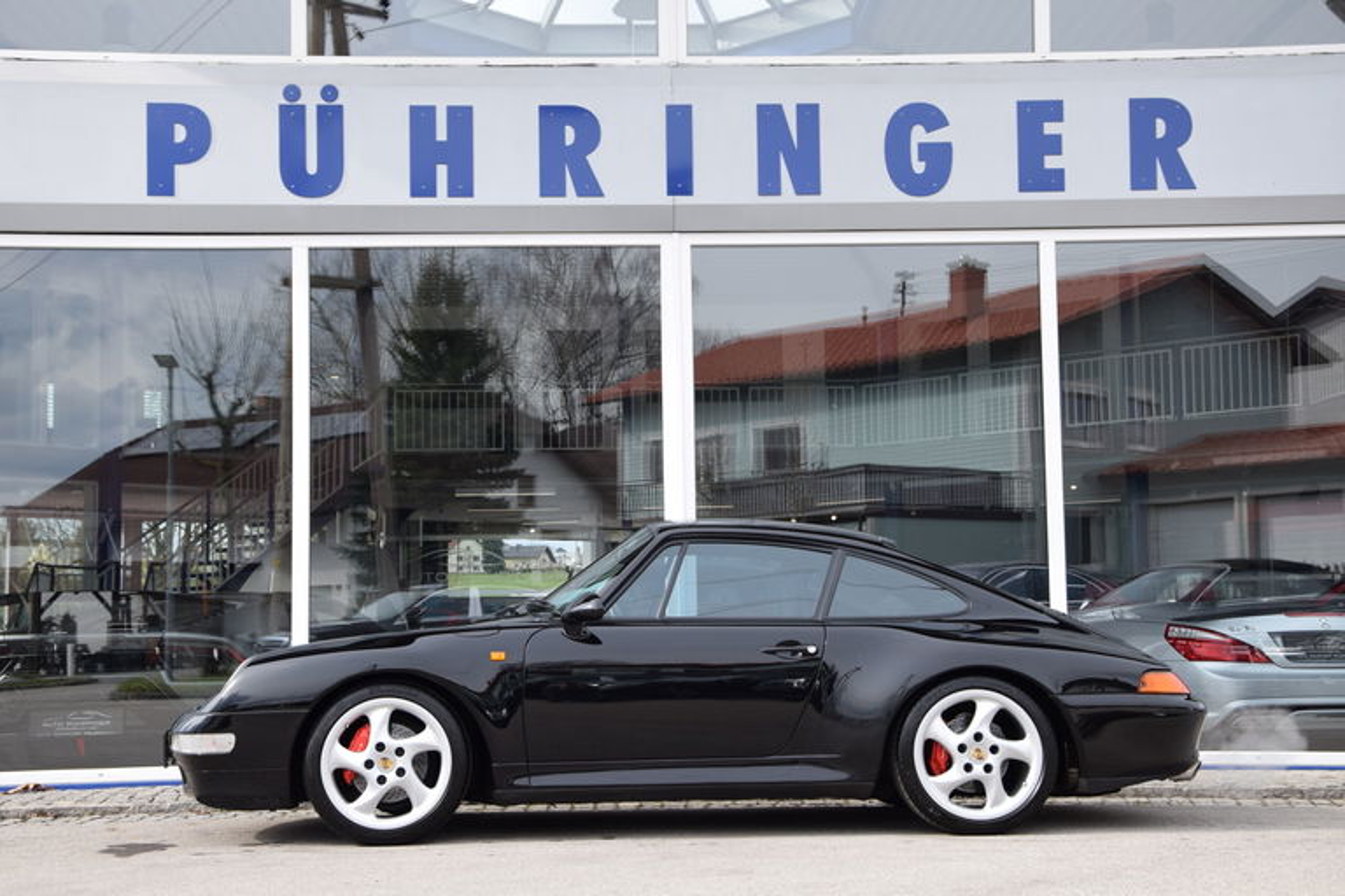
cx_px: 672
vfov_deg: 23.8
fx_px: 2129
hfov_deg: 35.1
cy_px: 448
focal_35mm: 57
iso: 250
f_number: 8
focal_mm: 38
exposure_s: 1/250
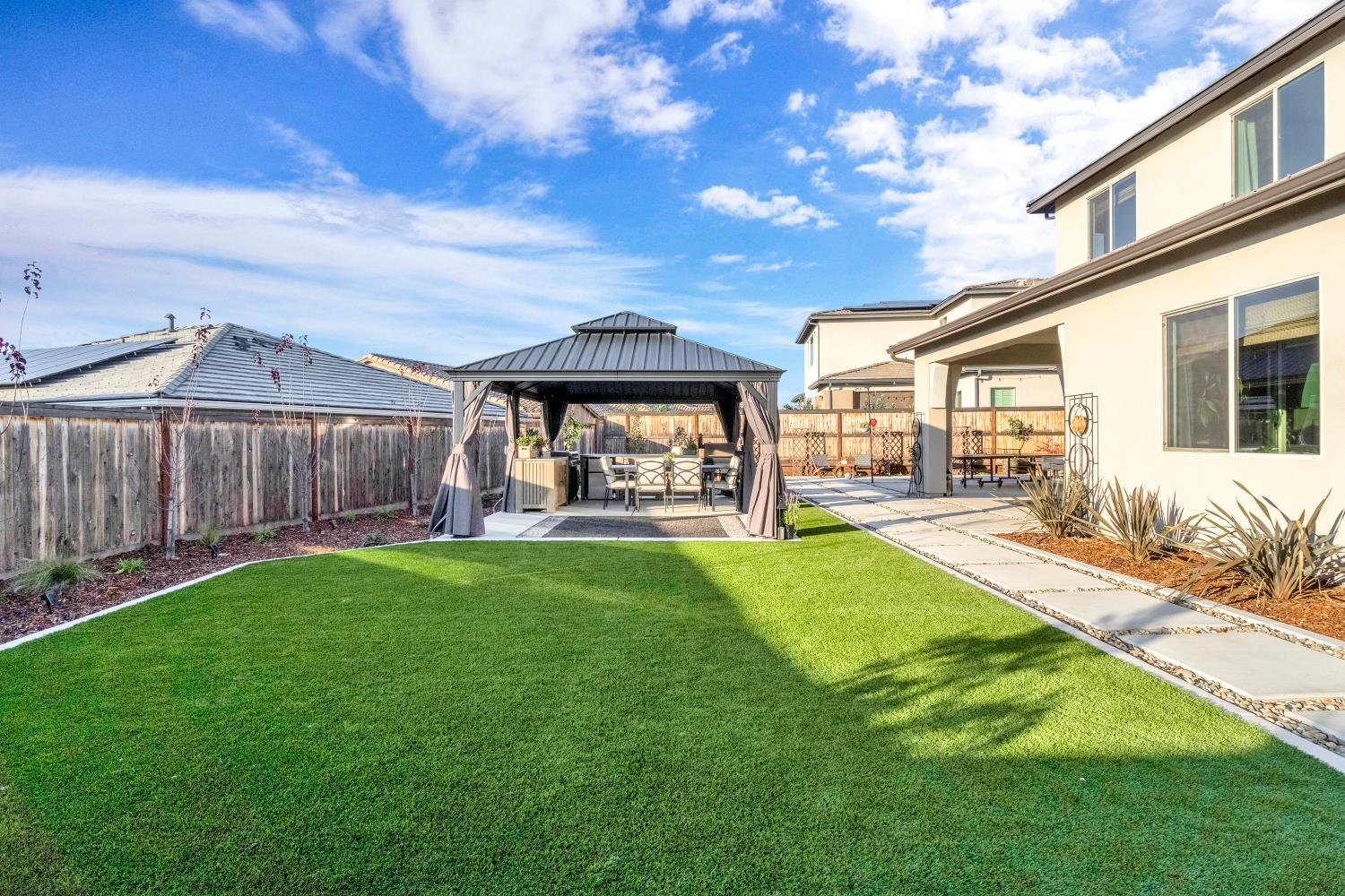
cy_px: 448
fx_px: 672
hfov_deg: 90.0
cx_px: 672
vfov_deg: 67.4
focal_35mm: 18
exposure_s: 1/640
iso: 400
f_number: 9
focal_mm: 12
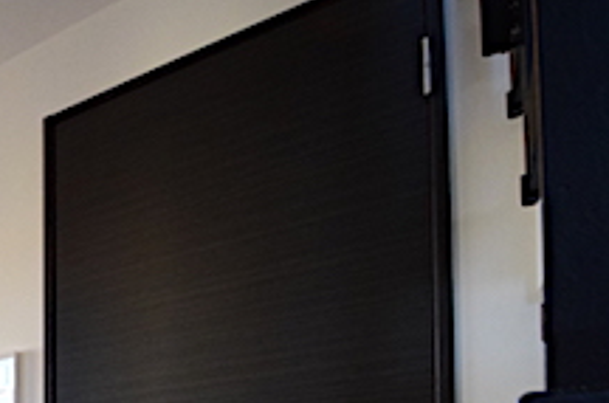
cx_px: -254
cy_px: 513
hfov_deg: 32.4
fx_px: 591
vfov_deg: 30.4
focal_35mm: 35
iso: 3200
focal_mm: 8
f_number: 6.3
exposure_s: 1/160
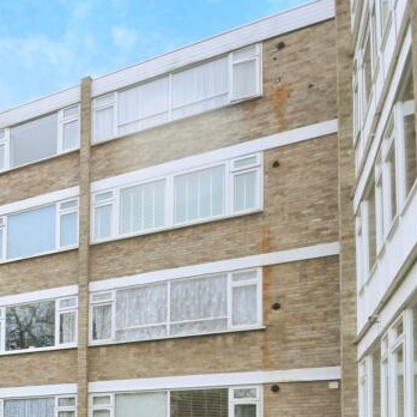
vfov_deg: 37.4
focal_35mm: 41
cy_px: 394
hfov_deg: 29.4
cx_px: -171
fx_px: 562
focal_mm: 11
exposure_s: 1/320
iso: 200
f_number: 9
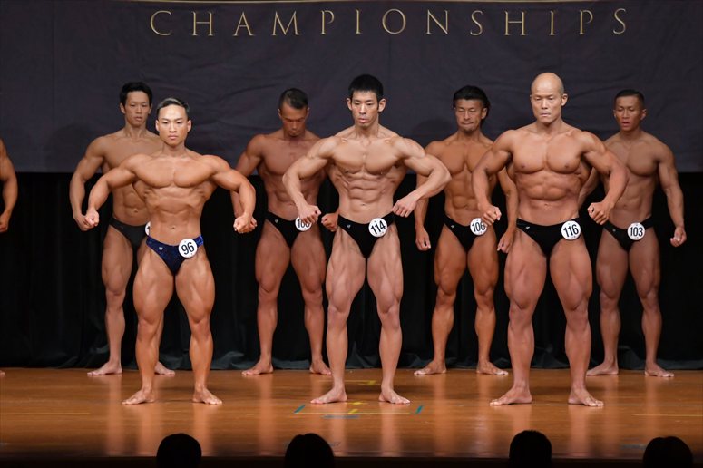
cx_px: 352
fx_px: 4392
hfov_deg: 9.2
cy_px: 234
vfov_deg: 6.1
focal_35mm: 225
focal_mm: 150
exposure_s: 1/400
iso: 4000
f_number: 5.6
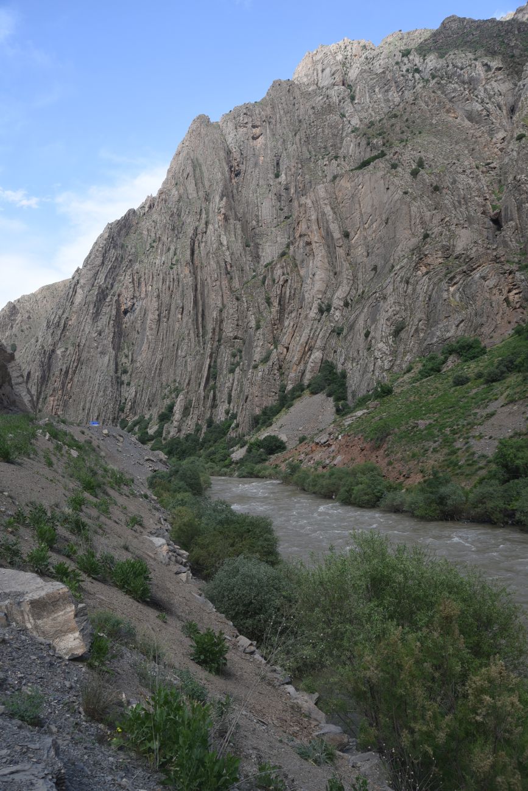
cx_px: 264
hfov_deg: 27.0
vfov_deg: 39.6
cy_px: 396
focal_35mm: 50
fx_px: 1100
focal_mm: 50
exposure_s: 1/125
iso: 125
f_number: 8
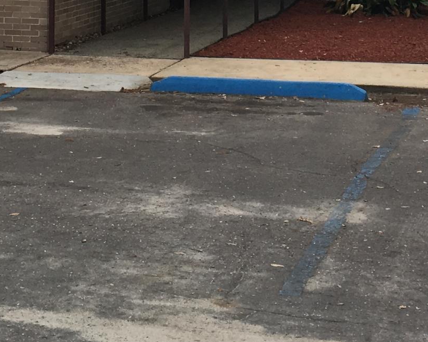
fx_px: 1317
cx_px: 172
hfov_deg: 18.4
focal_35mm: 104
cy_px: -184
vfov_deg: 13.8
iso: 25
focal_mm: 4.15
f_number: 2.2
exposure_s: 1/120
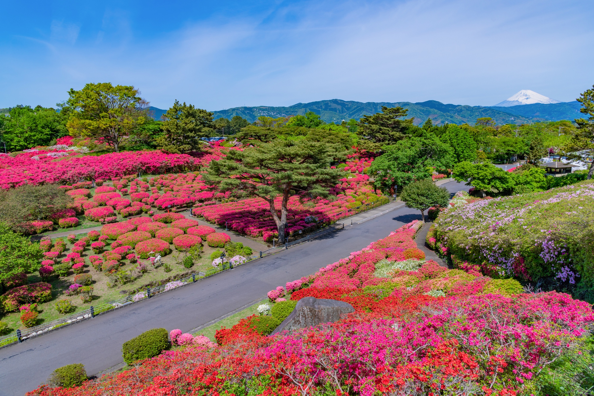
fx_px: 396
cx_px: 297
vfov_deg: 53.1
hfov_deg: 73.8
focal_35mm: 24
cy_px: 198
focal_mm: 24
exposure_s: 1/500
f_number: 8
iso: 100
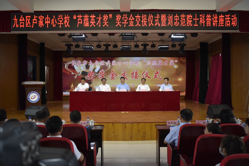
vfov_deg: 40.0
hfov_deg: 57.2
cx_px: 124
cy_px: 83
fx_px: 228
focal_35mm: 33
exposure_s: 1/200
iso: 800
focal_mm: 22
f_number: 4.5
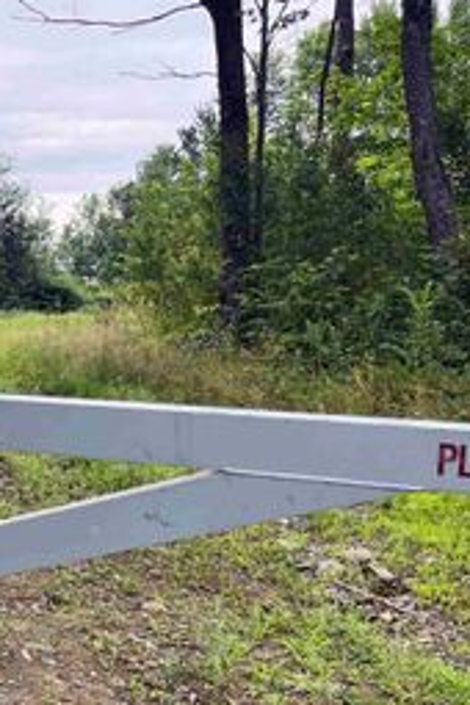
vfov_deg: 37.4
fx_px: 1038
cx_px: -196
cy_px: 402
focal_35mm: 53
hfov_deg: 22.0
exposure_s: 1/212
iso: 40
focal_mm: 5.1
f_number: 1.6
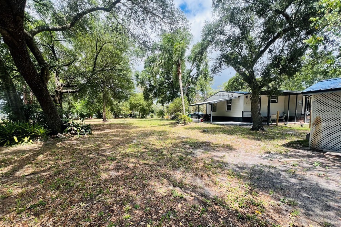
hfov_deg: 104.2
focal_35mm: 14
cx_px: 166
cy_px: 126
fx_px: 133
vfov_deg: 80.9
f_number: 1.8
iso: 32
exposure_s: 1/511
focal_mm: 1.57
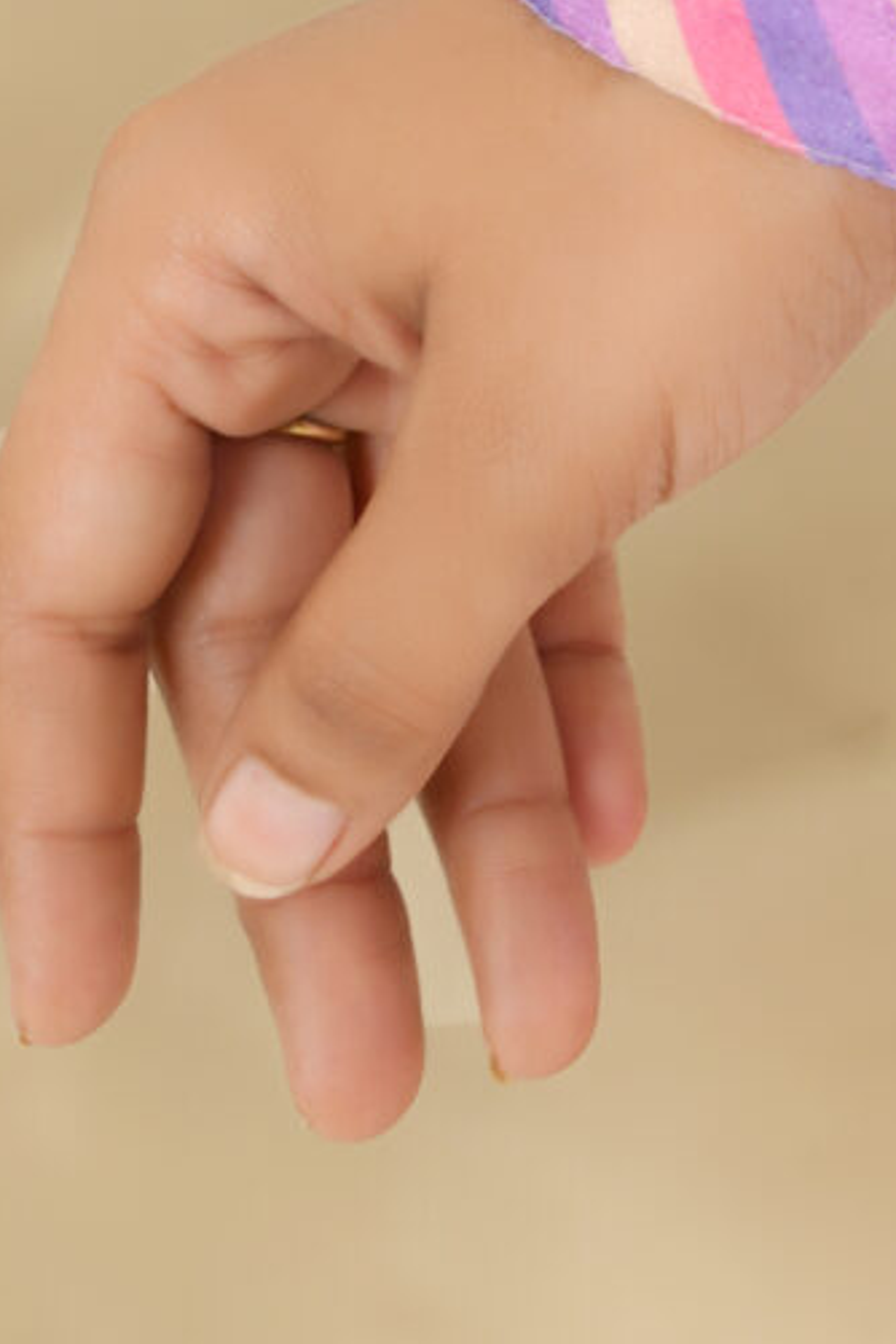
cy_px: -1140
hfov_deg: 5.9
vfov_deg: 8.6
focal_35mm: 230
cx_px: 1121
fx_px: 8586
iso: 64
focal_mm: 45
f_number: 3.5
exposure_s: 1/125
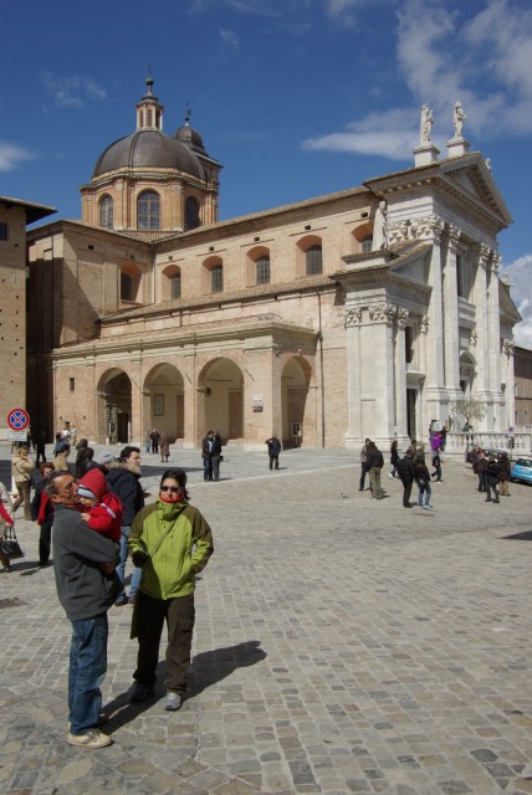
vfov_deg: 61.9
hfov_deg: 43.7
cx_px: 266
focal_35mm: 30
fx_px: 664
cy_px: 398
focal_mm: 20
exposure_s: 1/50
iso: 100
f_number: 22
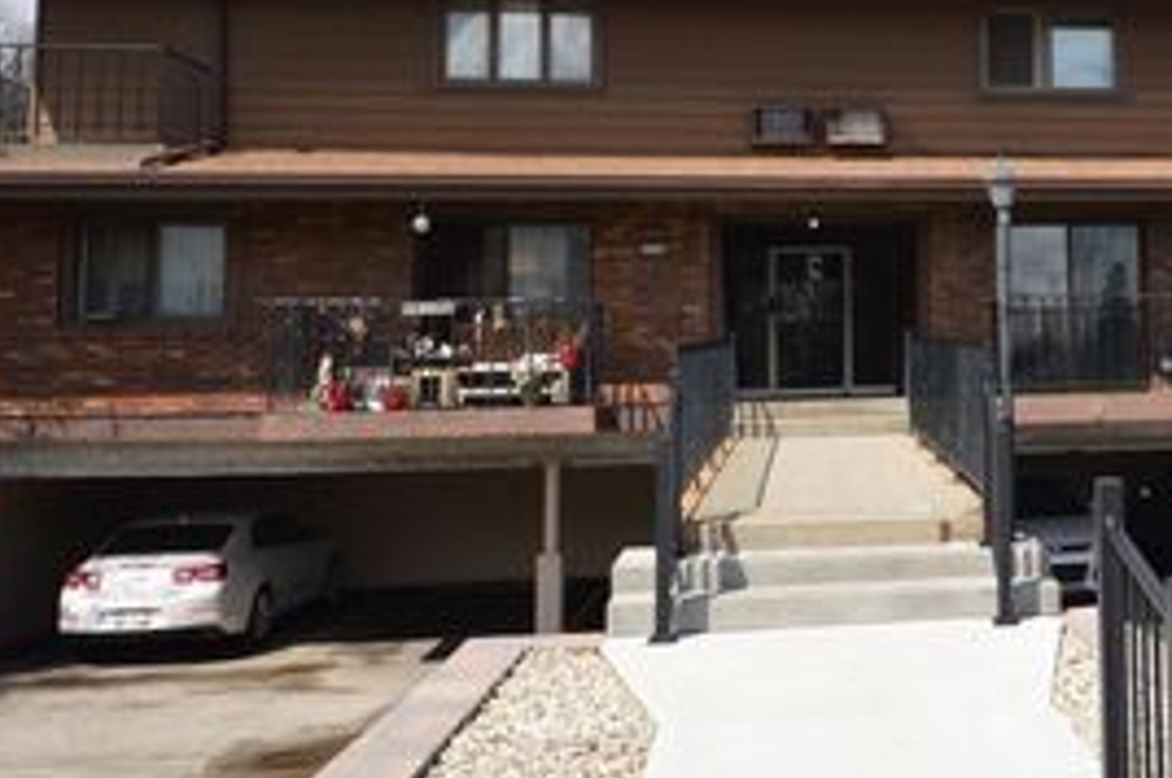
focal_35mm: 42
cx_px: 1041
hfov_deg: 42.9
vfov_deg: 31.6
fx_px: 1363
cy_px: 254
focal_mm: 15
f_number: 9
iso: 100
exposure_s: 1/200
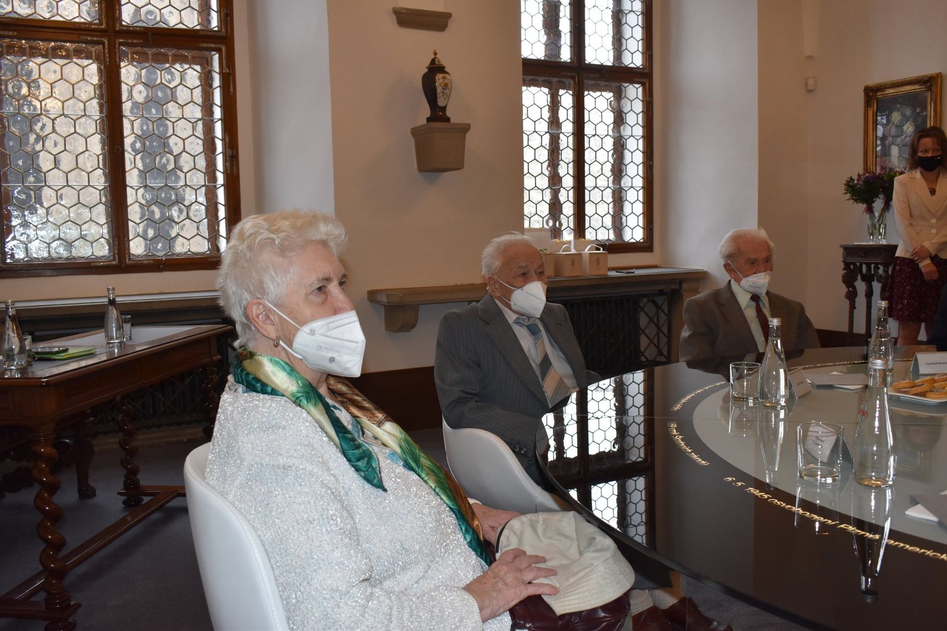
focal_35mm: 32
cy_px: 316
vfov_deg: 41.7
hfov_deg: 59.5
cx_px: 474
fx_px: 828
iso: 800
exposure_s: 1/100
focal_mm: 21
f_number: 5
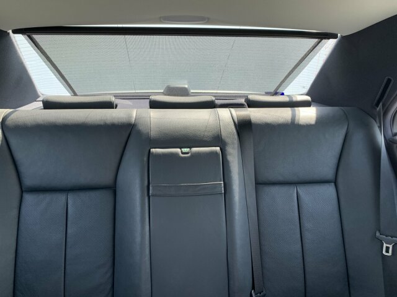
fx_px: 298
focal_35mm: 26
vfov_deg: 53.1
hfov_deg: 67.3
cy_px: 148
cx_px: 198
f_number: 1.8
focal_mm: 4.25
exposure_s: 1/121
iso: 32
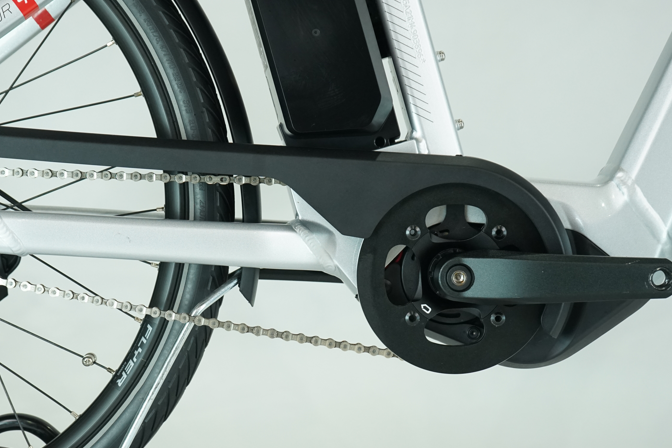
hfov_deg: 25.0
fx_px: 1512
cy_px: 278
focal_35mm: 81
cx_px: 242
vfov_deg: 16.8
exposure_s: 1/200
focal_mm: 61
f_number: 5.6
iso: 1600
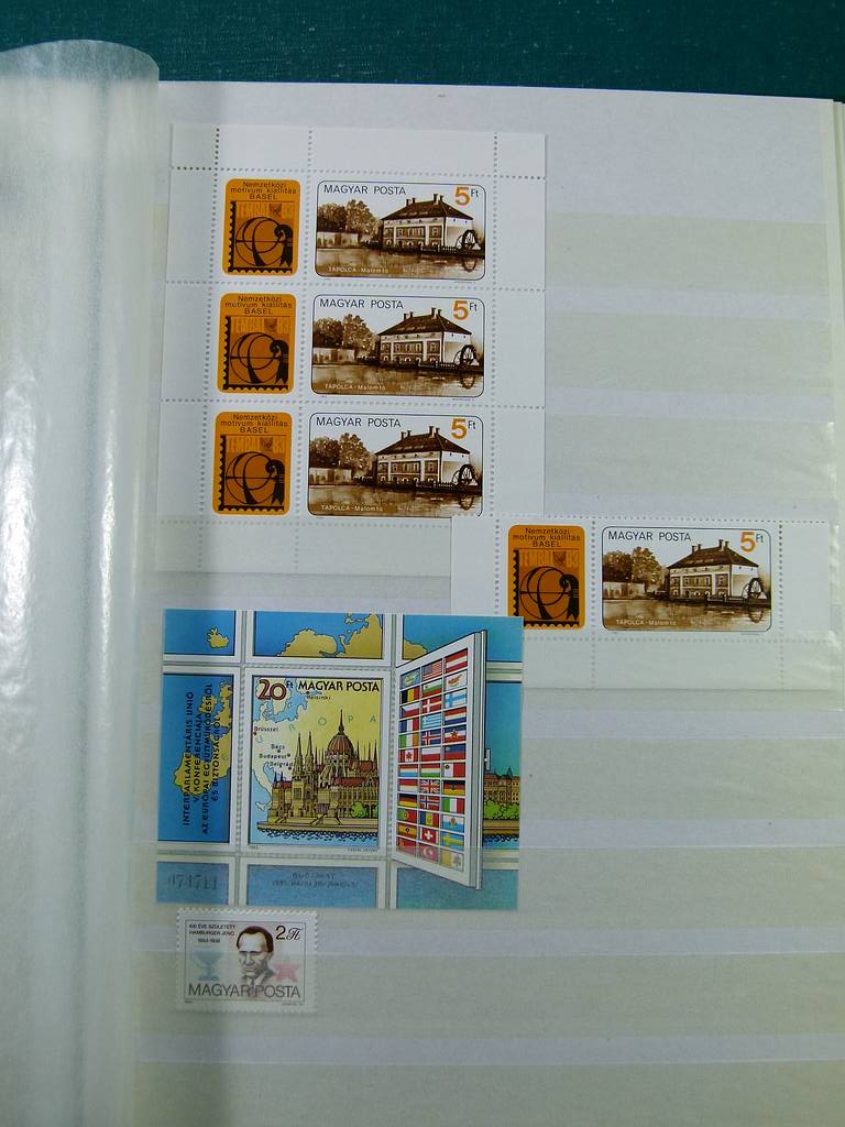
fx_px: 1172
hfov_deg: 39.7
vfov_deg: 51.4
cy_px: 564
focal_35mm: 36
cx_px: 422
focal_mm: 6.5
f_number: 3.6
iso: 100
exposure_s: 1/125
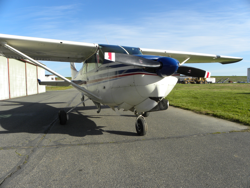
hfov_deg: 67.3
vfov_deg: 53.1
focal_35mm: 26
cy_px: 94
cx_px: 125
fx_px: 188
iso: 64
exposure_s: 1/264
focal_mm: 4.6
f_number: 5.6
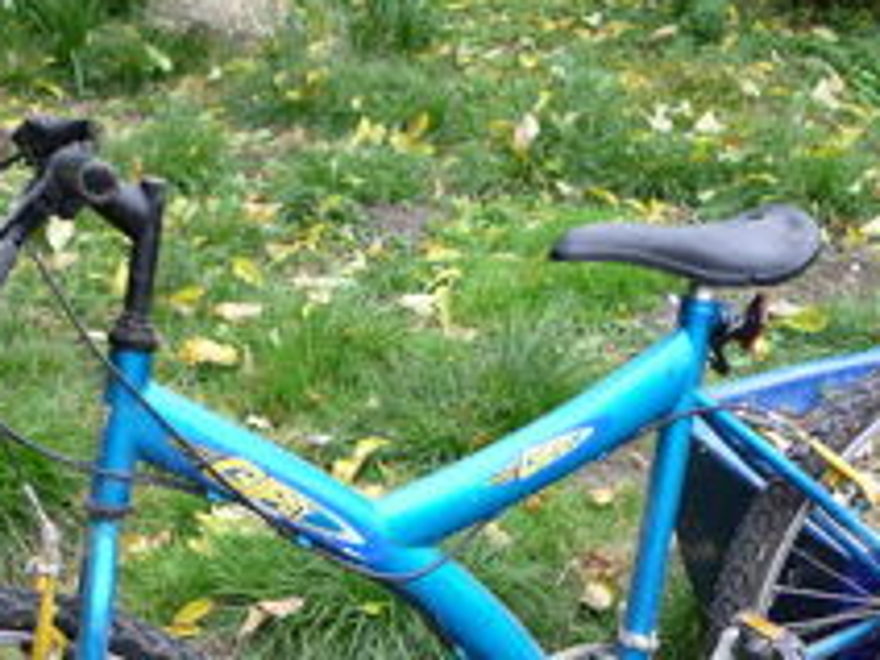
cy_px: 743
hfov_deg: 28.6
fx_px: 1729
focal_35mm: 68
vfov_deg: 20.5
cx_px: 473
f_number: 3.3
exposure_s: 1/40
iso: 100
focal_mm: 5.2
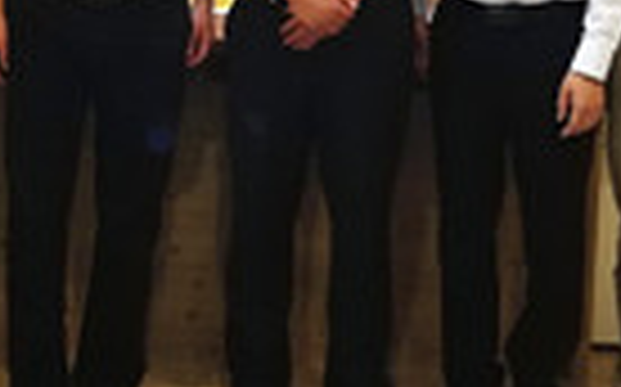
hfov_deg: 24.8
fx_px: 1404
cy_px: -284
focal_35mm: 83
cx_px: 216
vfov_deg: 14.1
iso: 400
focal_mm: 3.83
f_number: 1.8
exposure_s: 1/25
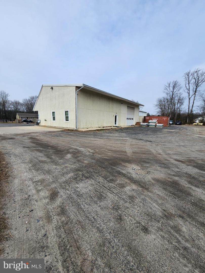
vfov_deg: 106.2
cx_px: 102
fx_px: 103
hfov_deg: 89.9
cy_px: 136
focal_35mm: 13
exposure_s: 1/1250
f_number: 2.2
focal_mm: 2.2
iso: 50
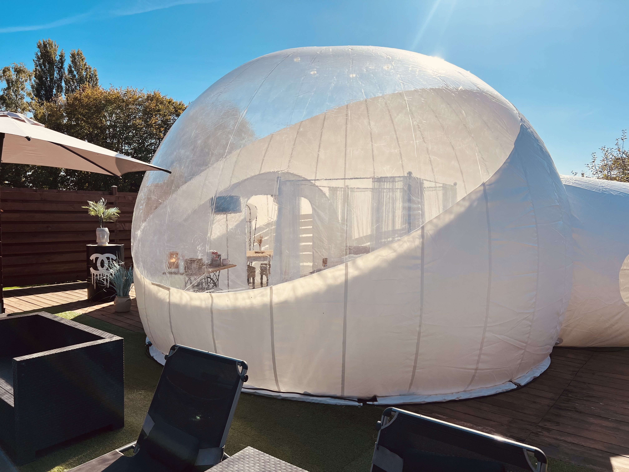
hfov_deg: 67.3
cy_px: 236
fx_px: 472
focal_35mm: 26
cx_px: 314
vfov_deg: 53.1
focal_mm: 5.7
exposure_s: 1/5587
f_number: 1.5
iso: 50
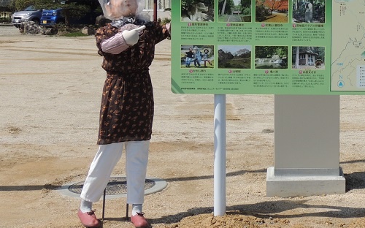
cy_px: 57
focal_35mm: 76
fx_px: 756
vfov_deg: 17.0
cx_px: 338
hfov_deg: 26.1
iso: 100
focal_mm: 6.2
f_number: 3.6
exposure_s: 1/1600
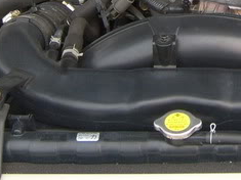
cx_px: 233
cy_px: -59
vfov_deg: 12.1
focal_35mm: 119
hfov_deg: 16.3
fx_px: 828
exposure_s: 1/250
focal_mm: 5.8
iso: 80
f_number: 2.8
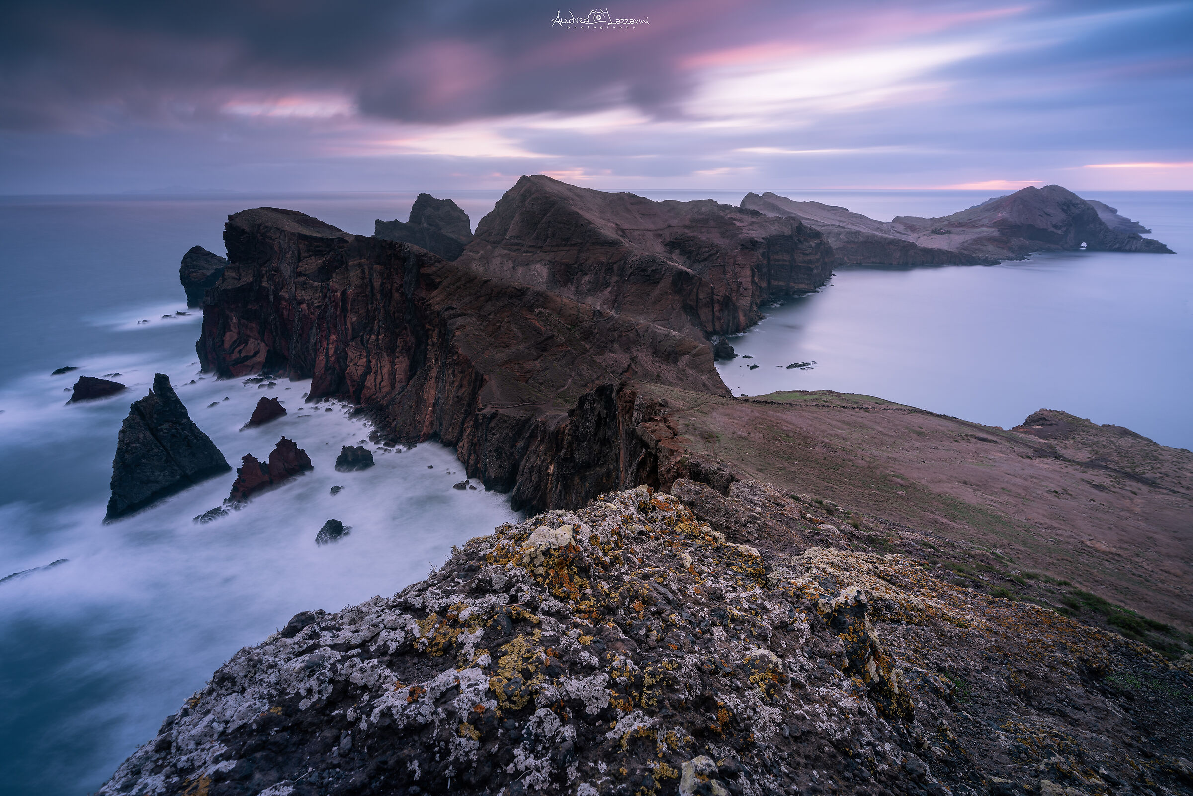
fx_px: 530
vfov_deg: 73.8
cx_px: 596
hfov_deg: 96.7
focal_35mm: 16
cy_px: 398
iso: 100
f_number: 11
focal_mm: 16
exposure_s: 134
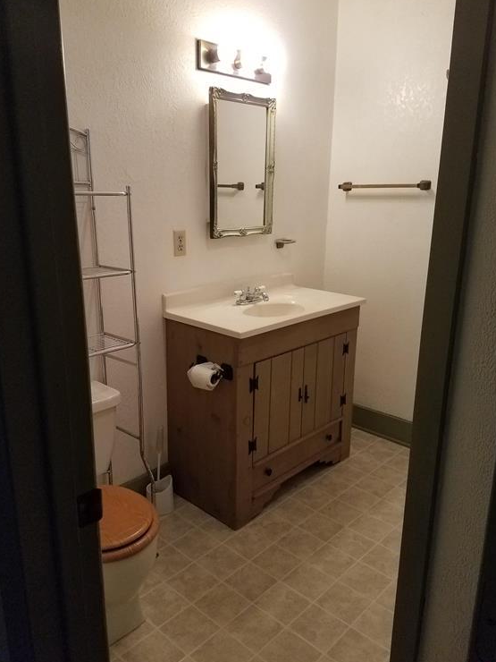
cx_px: 248
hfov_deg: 51.4
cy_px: 332
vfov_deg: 65.3
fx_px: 516
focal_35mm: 27
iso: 125
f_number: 1.7
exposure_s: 1/40
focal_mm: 4.2
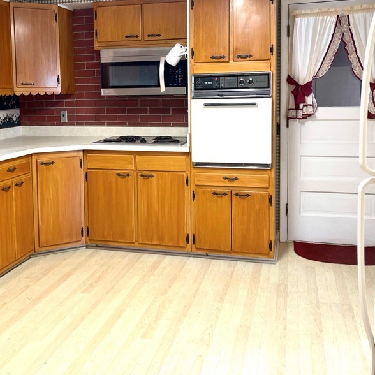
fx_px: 490
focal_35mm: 40
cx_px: 145
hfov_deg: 41.6
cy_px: 133
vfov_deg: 41.5
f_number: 1.6
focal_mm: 5.1
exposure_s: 1/60
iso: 64
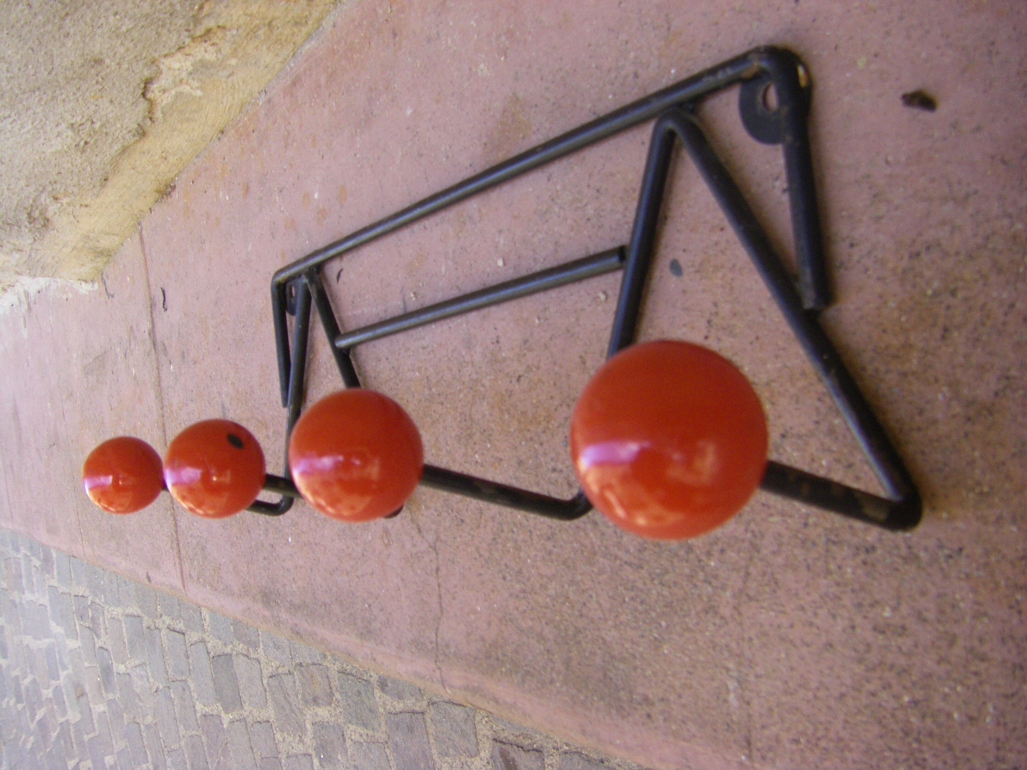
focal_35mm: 38
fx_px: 1127
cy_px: 385
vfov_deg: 37.7
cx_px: 514
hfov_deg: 49.0
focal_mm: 6.3
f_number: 3.5
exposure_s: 1/100
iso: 200
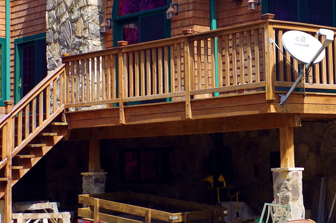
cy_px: 40
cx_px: 201
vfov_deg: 14.4
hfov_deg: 21.7
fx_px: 875
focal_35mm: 94
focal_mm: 21
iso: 100
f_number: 4
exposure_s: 1/125
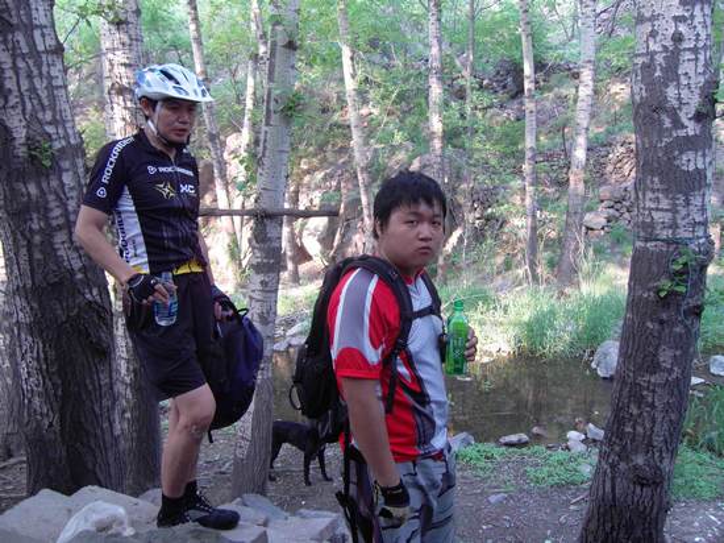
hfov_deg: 63.5
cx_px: 362
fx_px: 585
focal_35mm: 28
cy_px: 272
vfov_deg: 49.7
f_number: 2.8
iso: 120
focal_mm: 6
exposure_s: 1/40
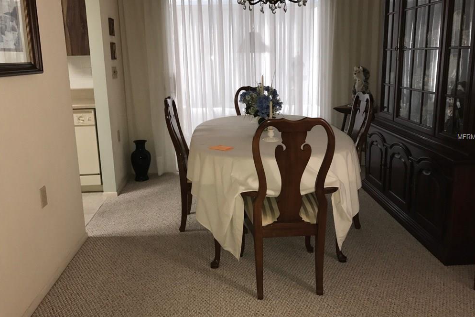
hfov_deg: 61.9
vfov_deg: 43.5
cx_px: 242
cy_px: 137
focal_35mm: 30
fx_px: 396
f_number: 1.8
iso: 40
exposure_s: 1/30
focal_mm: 3.99
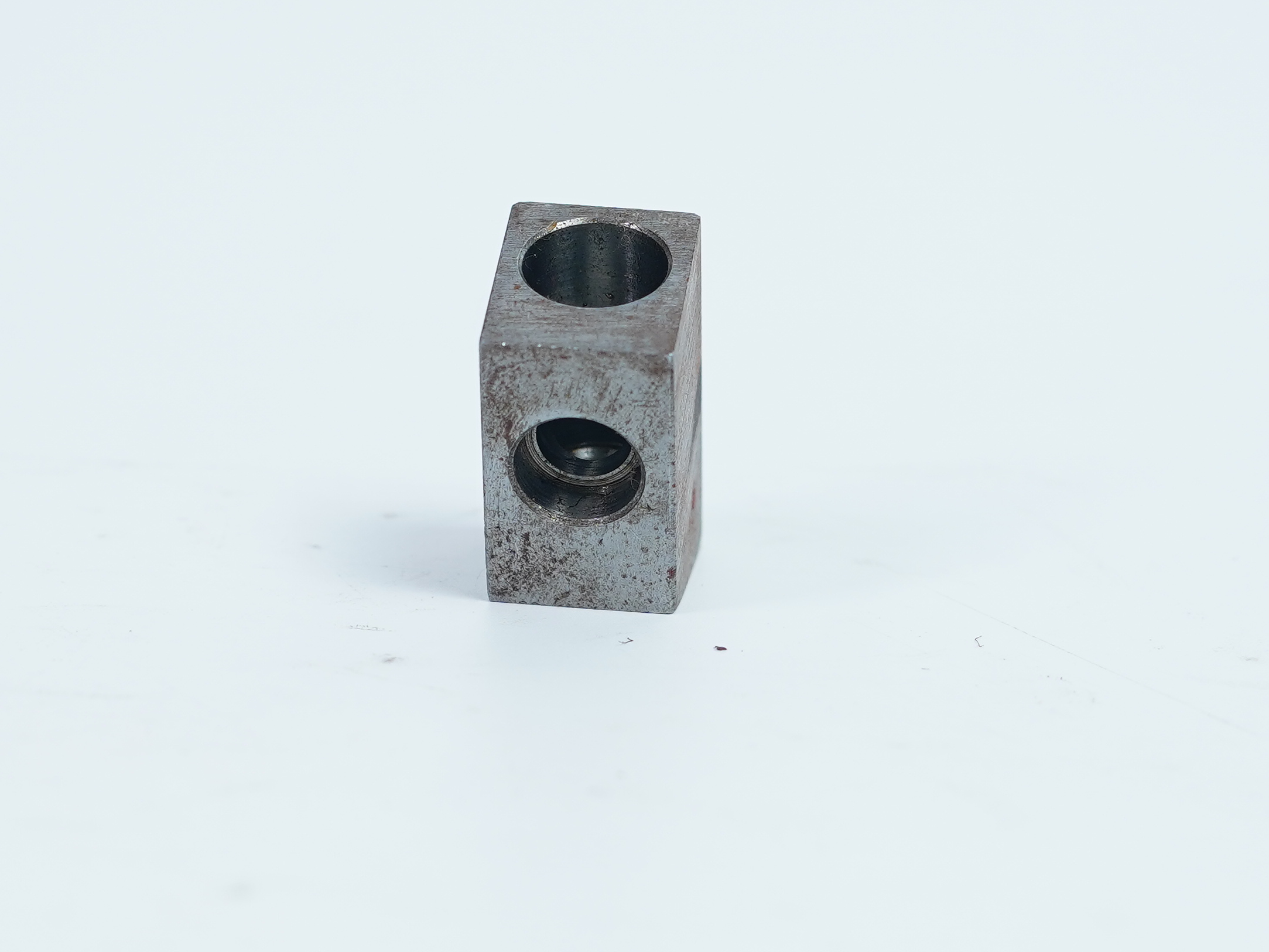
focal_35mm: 131
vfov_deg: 11.3
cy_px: 453
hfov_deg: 15.0
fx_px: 4802
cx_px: 507
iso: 500
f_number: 4.5
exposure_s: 1/160
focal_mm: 50
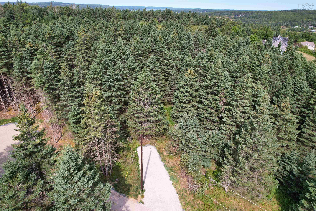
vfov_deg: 57.2
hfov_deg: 78.6
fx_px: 193
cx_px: 158
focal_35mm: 22
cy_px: 106
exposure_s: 1/1000
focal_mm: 8.38
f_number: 2.8
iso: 100
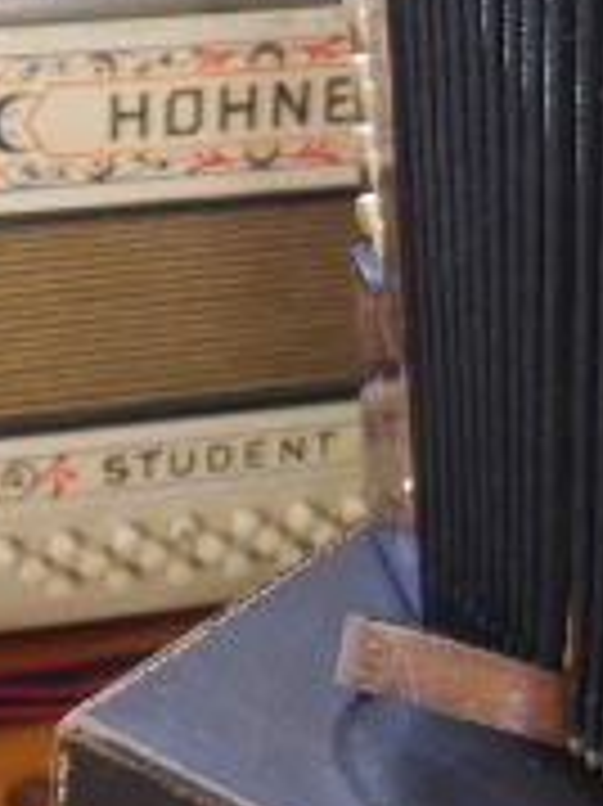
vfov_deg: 12.4
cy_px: 421
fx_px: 3697
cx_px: 983
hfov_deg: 9.0
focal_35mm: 159
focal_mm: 31
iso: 500
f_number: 5
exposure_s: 1/60
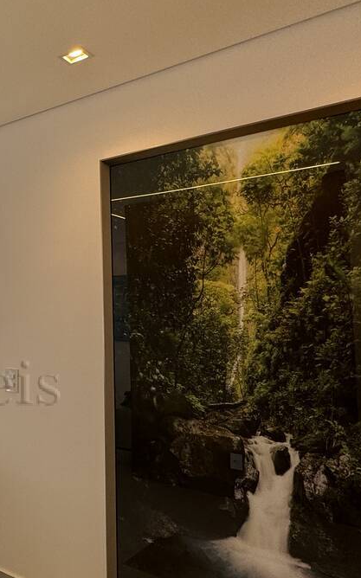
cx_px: -126
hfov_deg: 30.0
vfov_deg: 59.7
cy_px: 298
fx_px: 504
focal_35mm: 32
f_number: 2.2
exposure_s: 1/148
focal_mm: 2.22
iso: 40
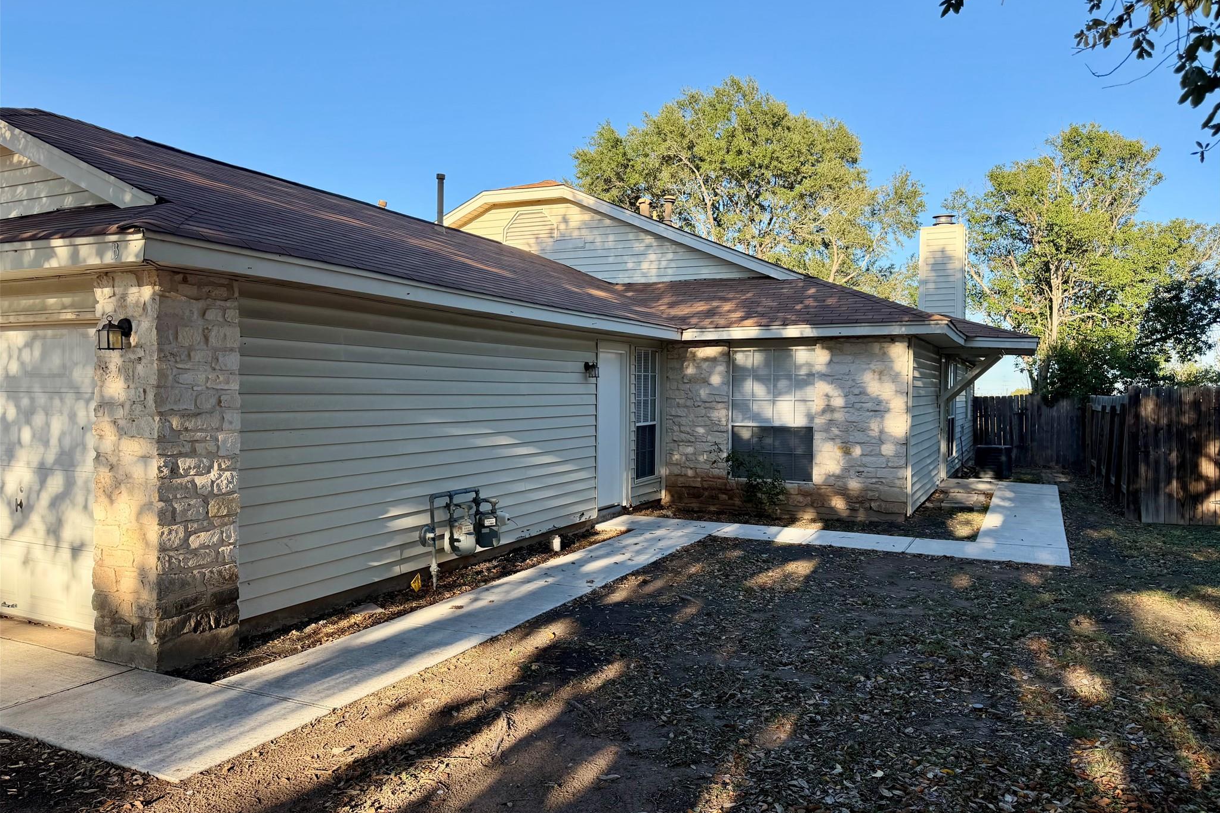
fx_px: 847
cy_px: 407
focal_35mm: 25
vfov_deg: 51.3
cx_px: 610
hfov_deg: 71.5
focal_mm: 6.76
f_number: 1.78
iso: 80
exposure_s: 1/1522
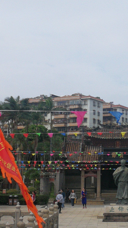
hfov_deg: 15.9
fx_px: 452
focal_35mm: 75
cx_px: 121
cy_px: 145
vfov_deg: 28.1
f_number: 2.2
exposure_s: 1/1667
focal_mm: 3.95
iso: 50
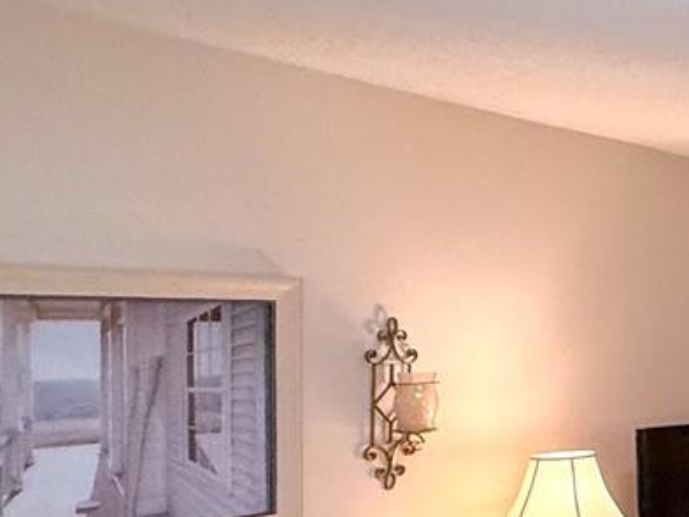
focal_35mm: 57
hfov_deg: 21.5
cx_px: 1247
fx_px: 1135
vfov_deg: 25.6
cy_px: 317
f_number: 2.2
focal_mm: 2.22
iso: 320
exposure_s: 1/120
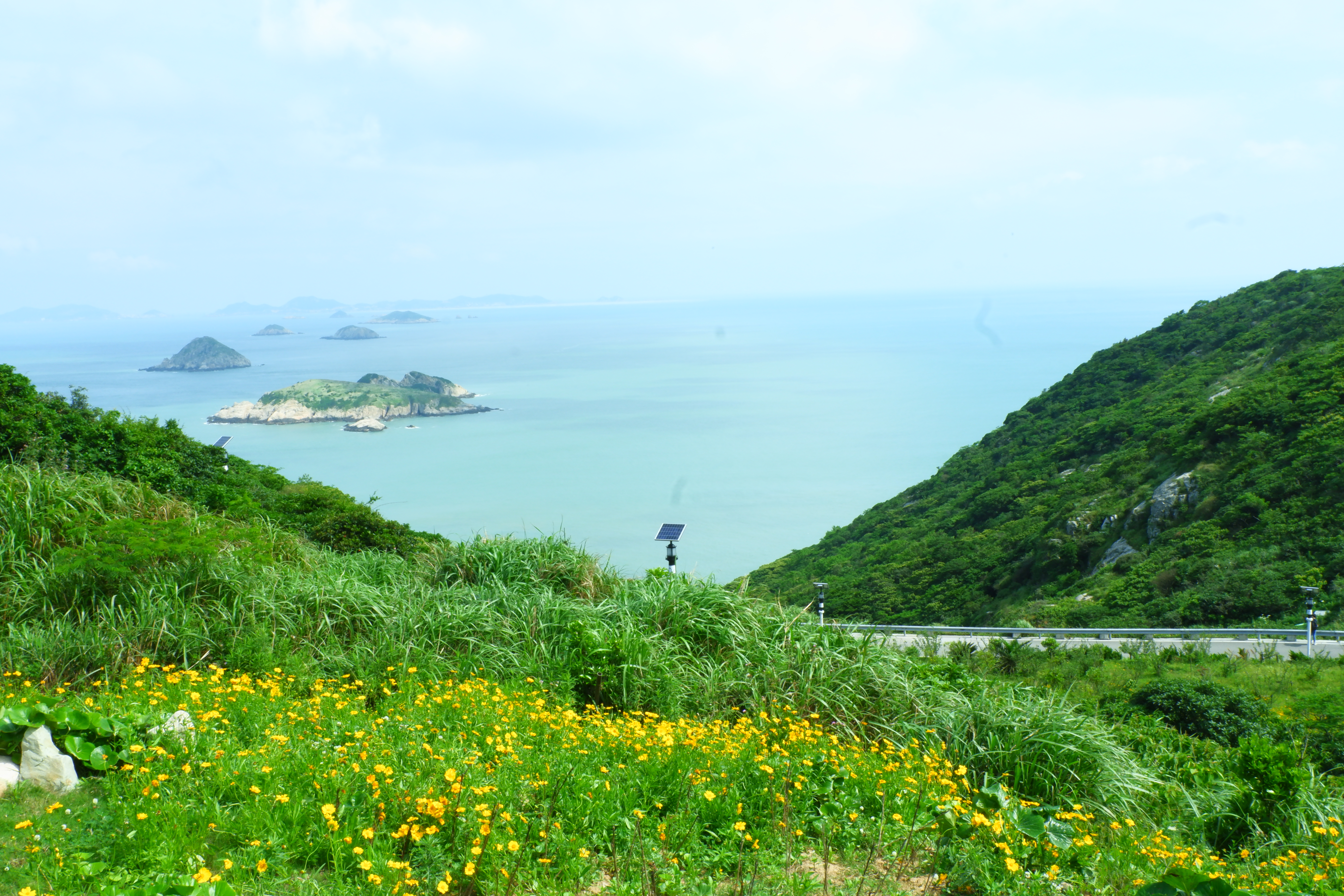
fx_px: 1307
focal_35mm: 35
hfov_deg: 54.4
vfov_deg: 37.9
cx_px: 672
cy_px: 448
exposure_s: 1/80
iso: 400
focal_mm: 23.2
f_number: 22
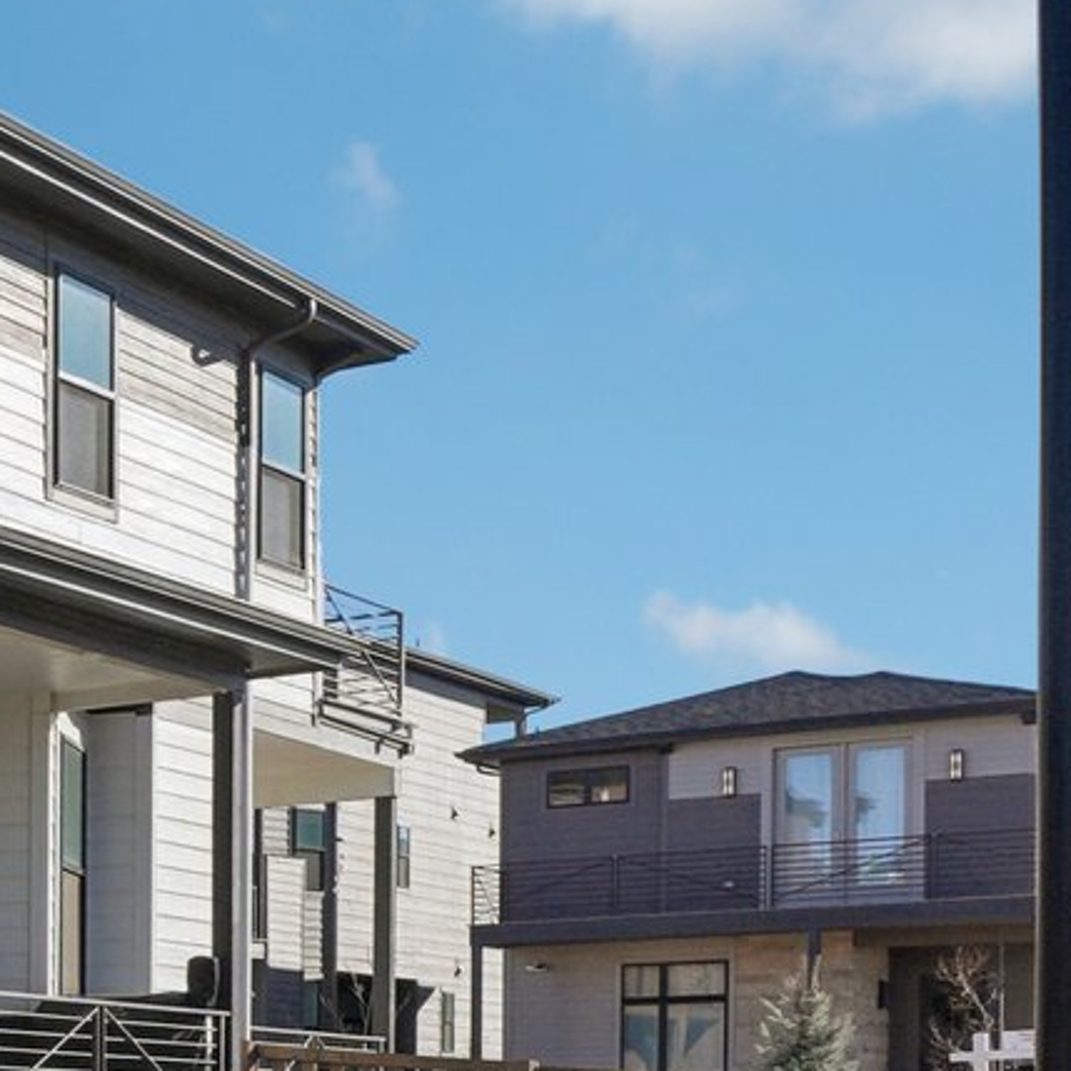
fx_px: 2555
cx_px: -1049
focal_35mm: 73
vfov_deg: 23.5
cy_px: 793
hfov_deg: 17.4
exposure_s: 1/500
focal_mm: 12
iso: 100
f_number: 8
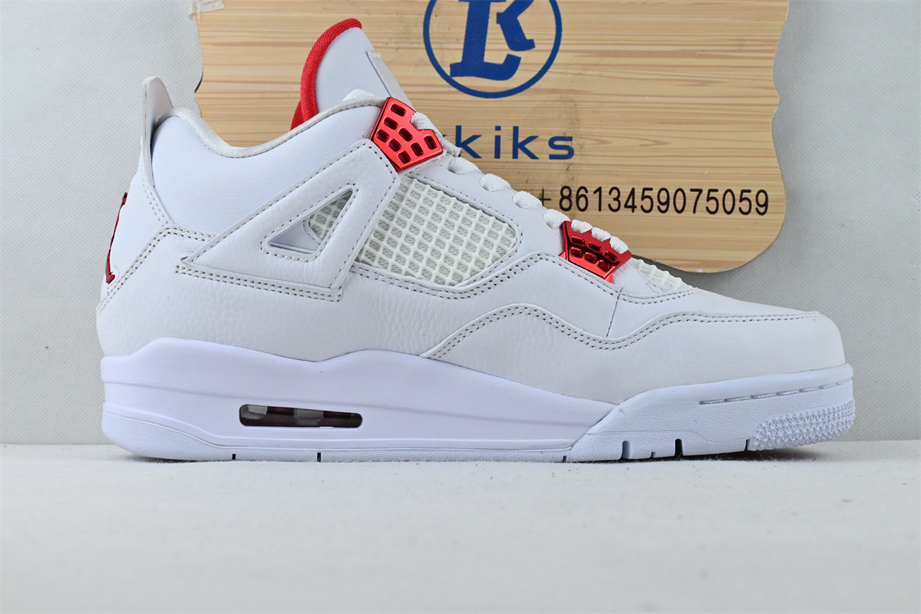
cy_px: 307
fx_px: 1247
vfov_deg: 27.7
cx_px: 460
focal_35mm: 49
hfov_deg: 40.5
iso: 1000
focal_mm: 32.5
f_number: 10
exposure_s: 1/200
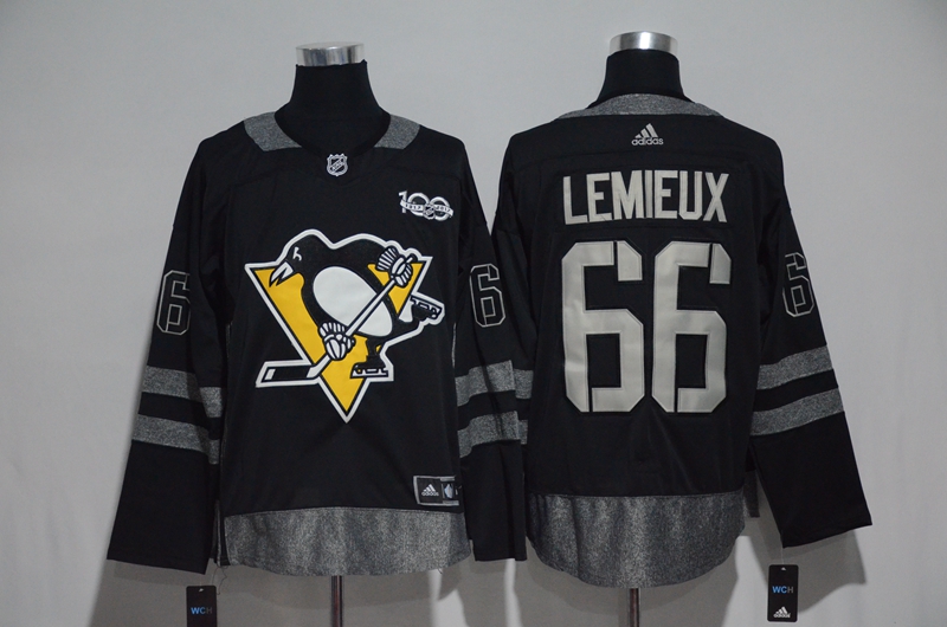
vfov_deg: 18.1
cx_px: 474
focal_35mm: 75
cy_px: 314
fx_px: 1969
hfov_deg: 27.0
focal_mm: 50
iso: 4000
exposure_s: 1/50
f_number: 4.8
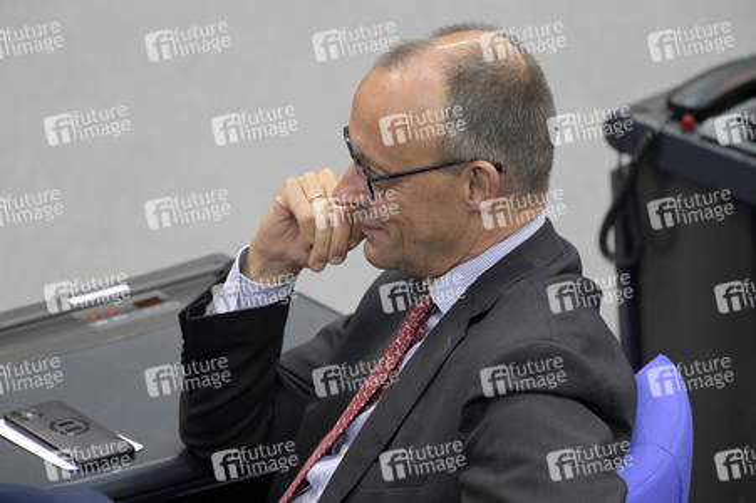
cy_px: 252
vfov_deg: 2.7
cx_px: 378
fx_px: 10492
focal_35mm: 500
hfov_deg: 4.1
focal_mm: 500
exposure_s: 1/320
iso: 8000
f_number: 5.6
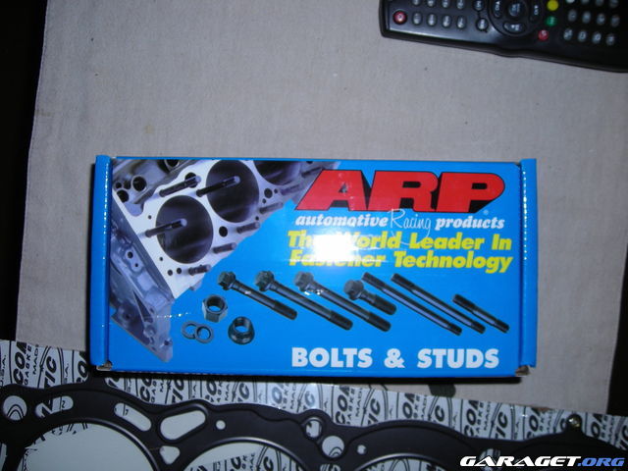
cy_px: 236
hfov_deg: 49.0
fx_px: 689
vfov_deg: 37.7
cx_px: 314
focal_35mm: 38
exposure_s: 1/60
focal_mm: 6.3
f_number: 3.2
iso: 50
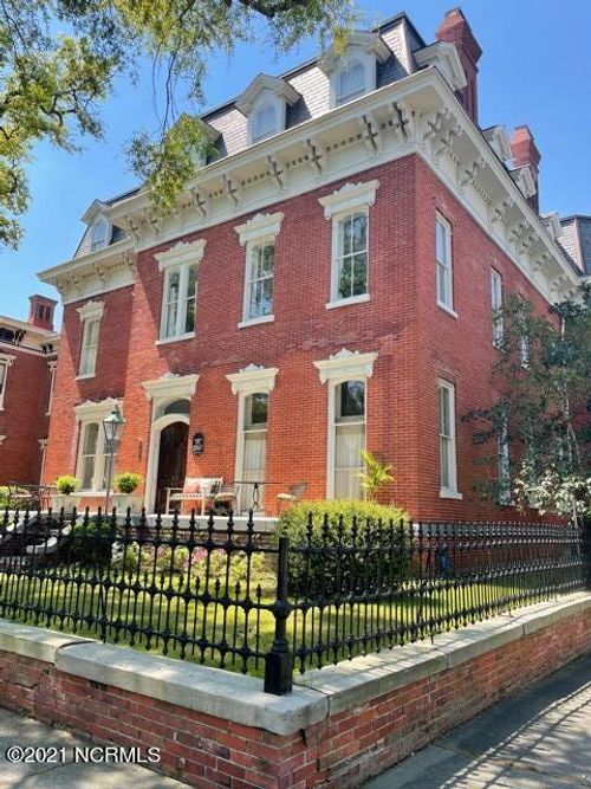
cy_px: 394
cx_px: 296
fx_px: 592
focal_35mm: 26
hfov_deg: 53.0
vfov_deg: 67.3
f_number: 1.6
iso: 32
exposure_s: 1/1114
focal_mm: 4.2
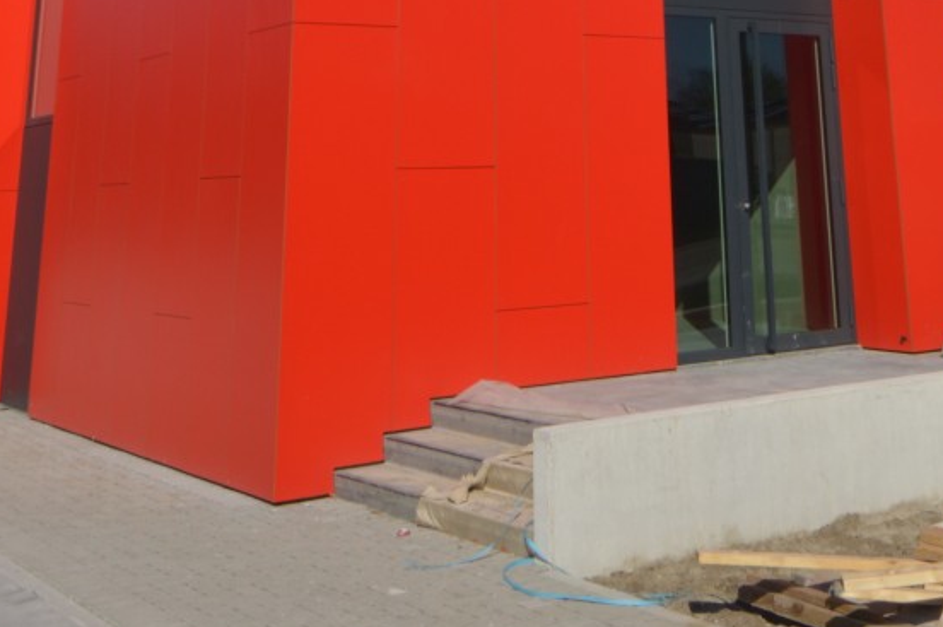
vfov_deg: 22.0
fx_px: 1387
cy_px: -261
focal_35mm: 53
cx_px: 576
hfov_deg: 37.4
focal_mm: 12
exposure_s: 1/200
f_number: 14
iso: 100
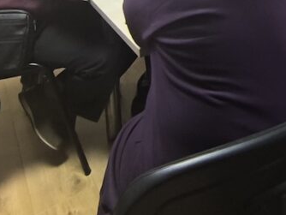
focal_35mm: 49
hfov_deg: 32.1
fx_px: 405
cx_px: 346
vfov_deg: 23.5
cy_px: -110
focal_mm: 1.65
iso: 320
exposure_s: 1/33.3
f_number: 2.2
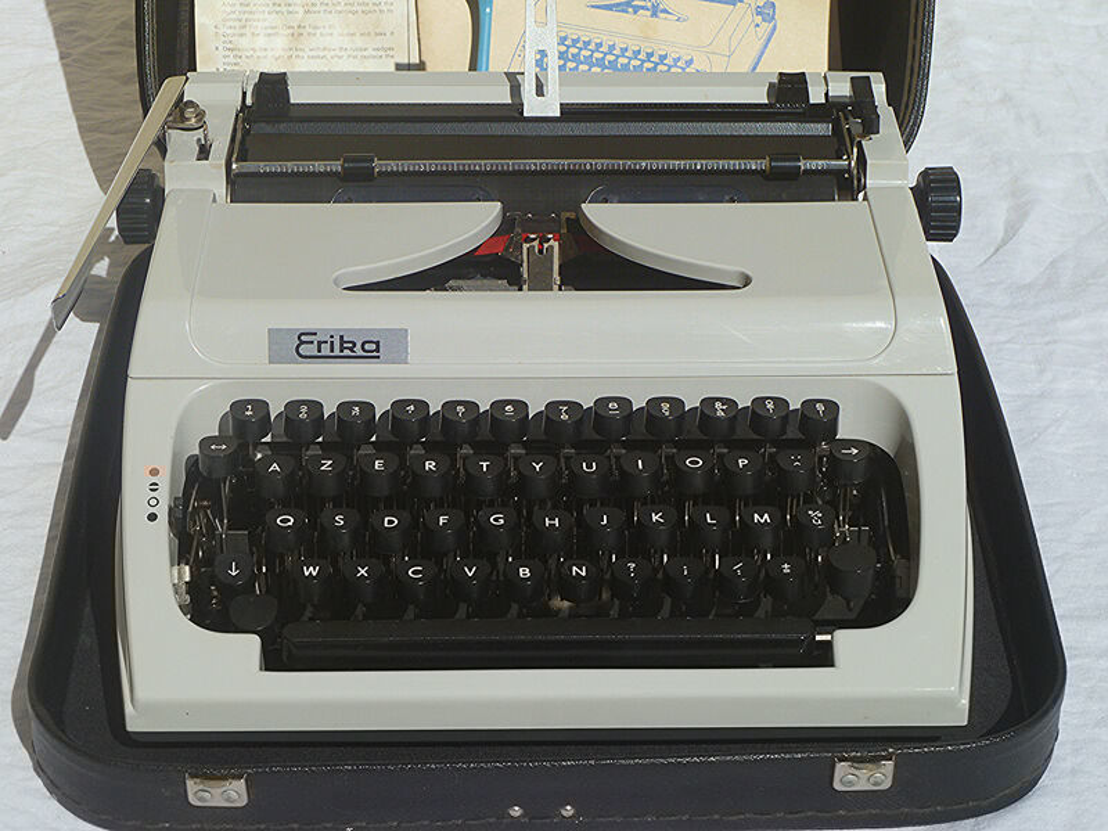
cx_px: 554
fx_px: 2721
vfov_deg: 17.4
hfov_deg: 23.0
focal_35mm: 85
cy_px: 416
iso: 80
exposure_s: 1/160
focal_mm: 15.1
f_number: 14
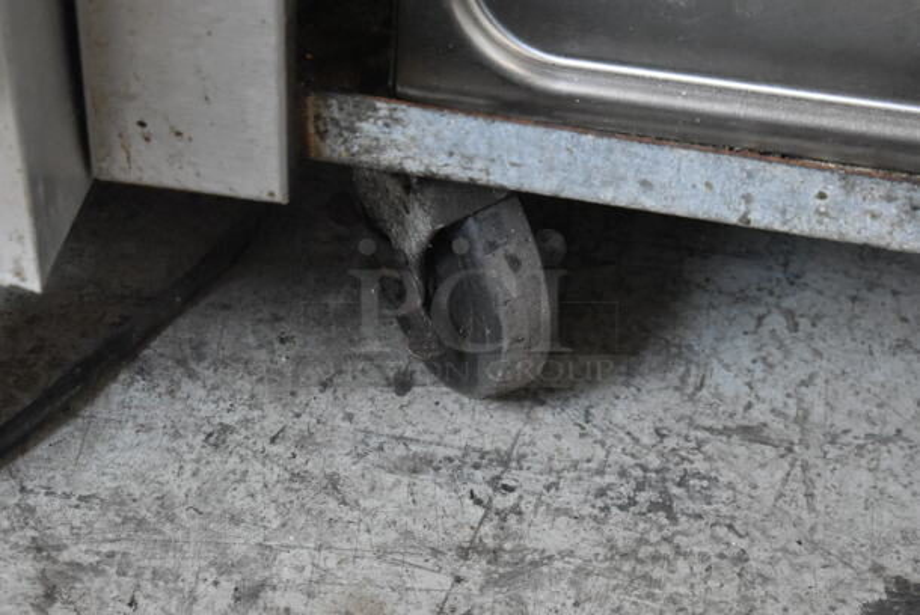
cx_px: 460
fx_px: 2110
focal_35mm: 82
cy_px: 308
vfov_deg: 16.6
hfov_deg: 24.6
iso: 5600
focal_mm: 55
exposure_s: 1/100
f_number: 5.6
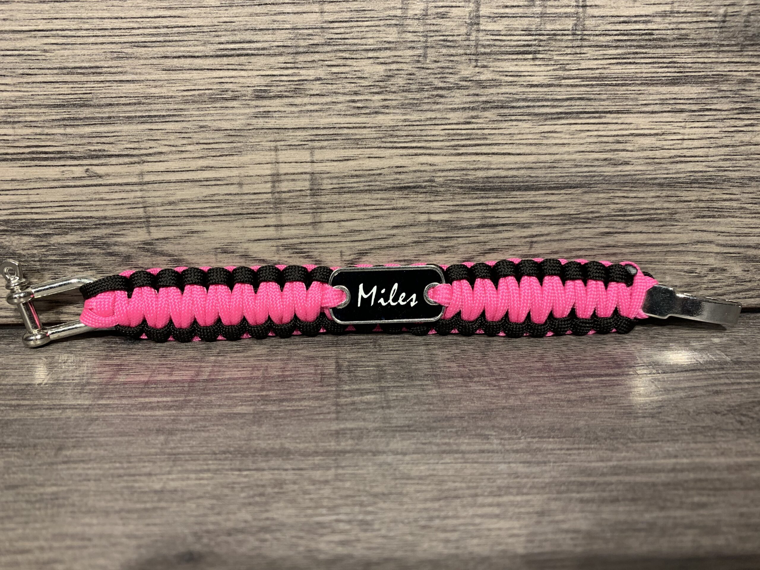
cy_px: 285
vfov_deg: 53.1
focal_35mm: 26
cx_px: 380
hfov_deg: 67.3
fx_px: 571
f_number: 1.8
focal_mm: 4.25
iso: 125
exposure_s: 1/60
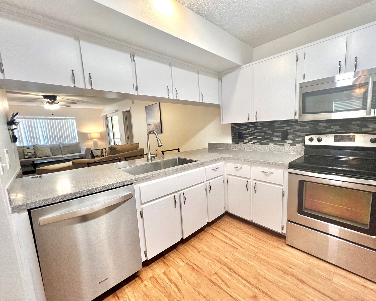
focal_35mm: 14
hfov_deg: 100.4
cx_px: 206
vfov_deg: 88.0
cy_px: 152
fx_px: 156
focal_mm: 1.57
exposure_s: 1/120
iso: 250
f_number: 1.8
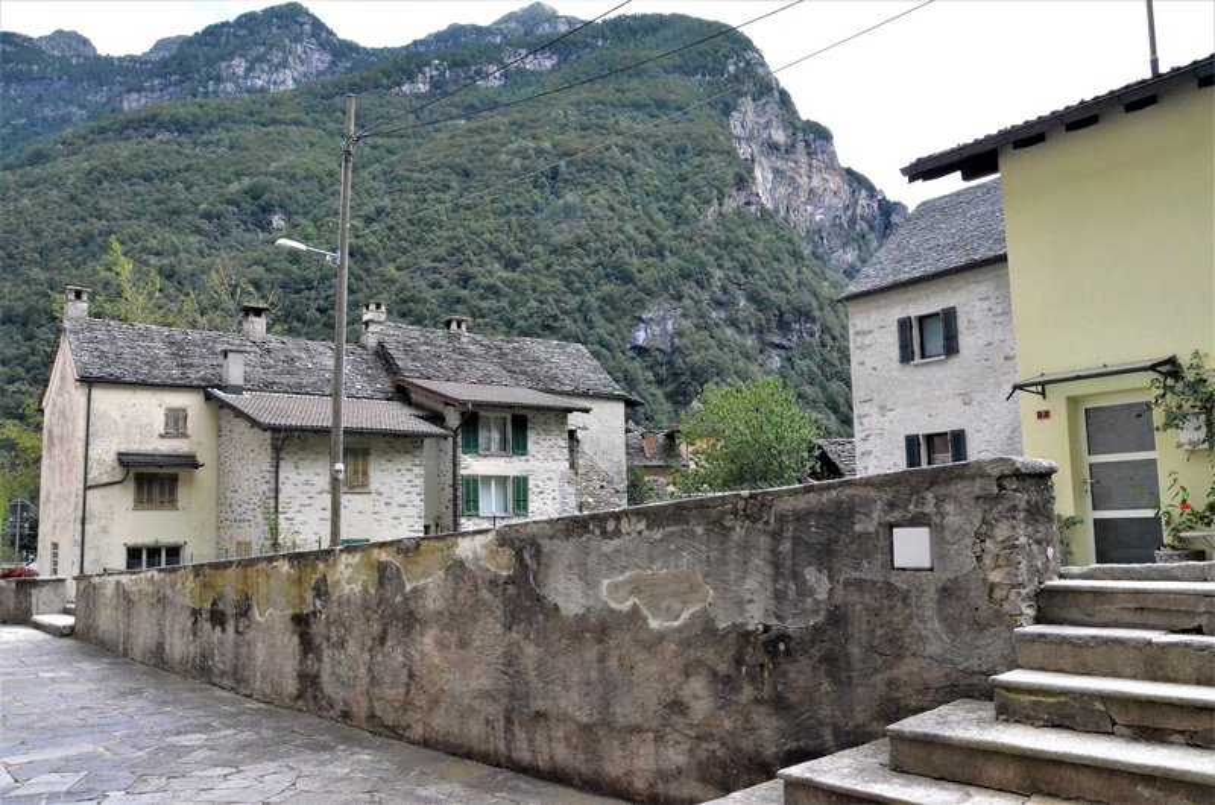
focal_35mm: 27
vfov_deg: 47.7
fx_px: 909
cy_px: 402
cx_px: 608
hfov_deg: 67.5
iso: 6400
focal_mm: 18
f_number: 13
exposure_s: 1/640
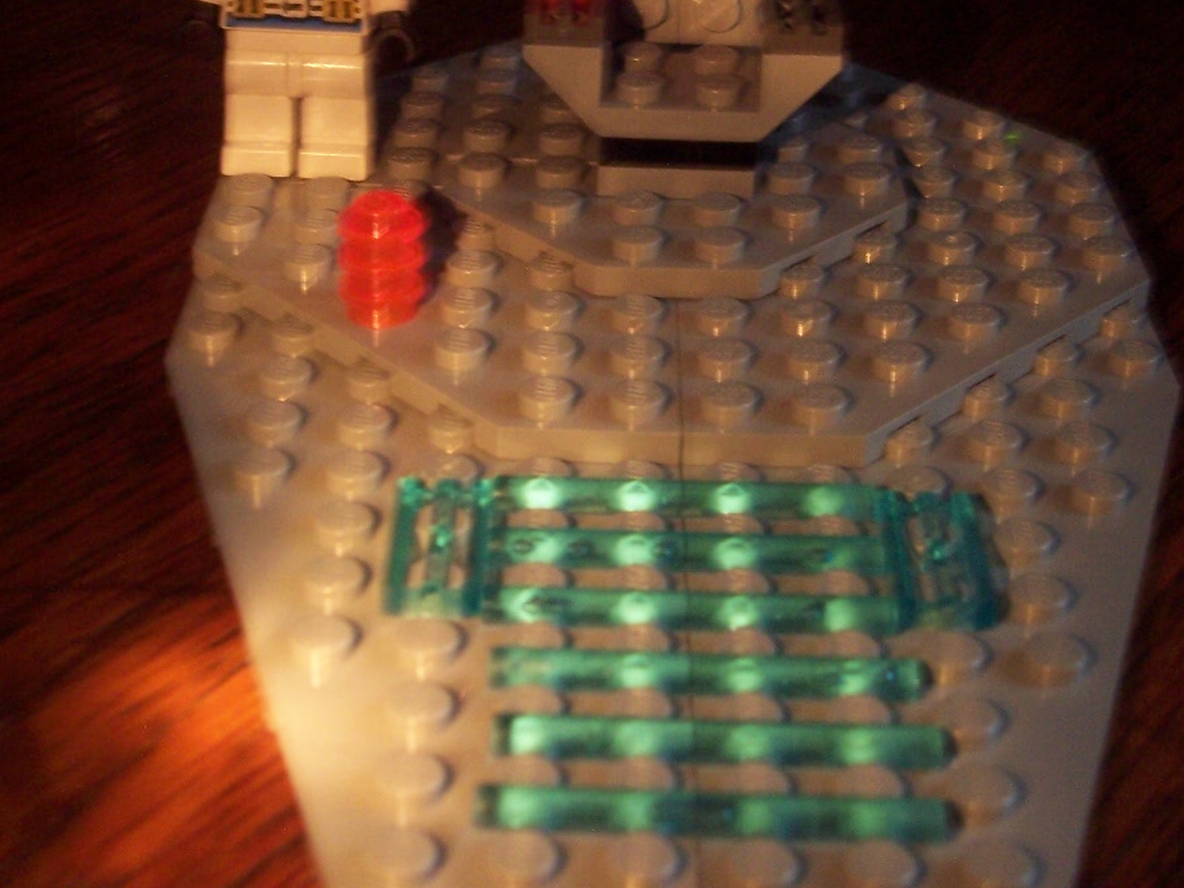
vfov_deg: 21.9
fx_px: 2257
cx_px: 682
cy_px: 139
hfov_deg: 29.3
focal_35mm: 66
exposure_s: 1/8
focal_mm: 8
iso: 200
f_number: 3.4
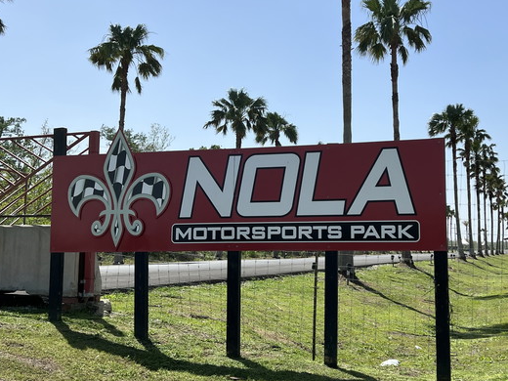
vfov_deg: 44.0
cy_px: 226
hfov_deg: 56.8
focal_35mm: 32
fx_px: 470
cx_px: 268
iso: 50
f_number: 1.5
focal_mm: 5.7
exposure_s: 1/5319
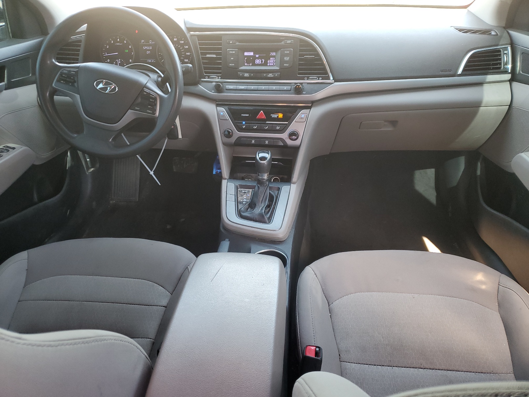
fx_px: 397
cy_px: 198
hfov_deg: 67.3
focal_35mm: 26
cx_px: 264
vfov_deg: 53.1
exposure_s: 1/60.2
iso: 68
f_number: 1.5
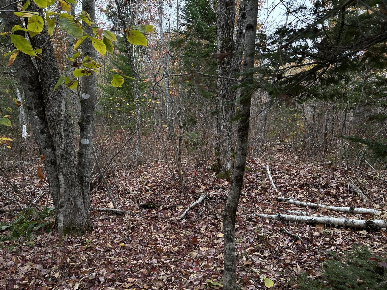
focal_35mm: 27
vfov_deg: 51.3
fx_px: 302
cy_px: 150
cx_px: 189
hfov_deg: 65.3
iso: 50
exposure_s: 1/383
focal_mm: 5.7
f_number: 1.5
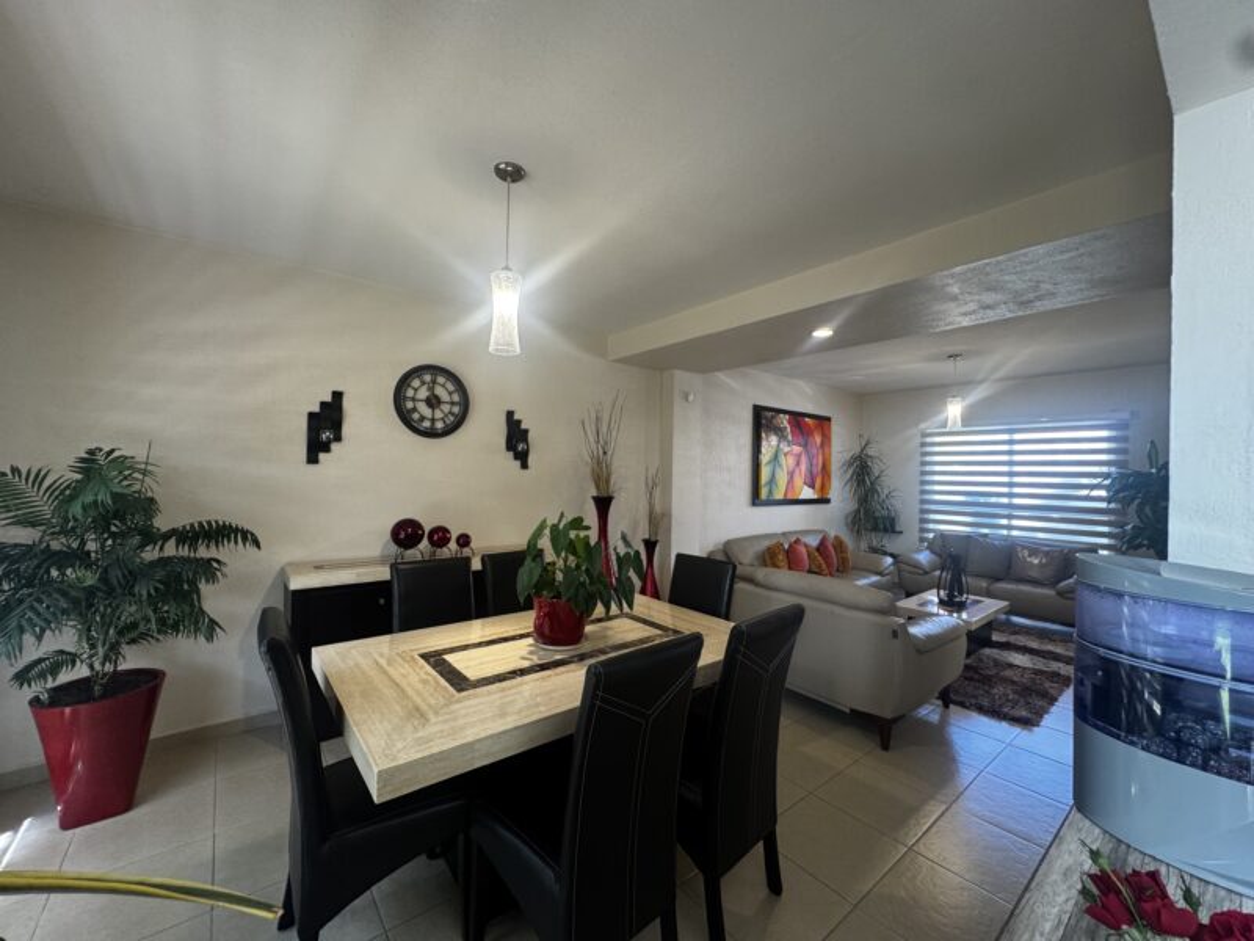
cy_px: 470
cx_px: 627
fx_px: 507
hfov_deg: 102.1
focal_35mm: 14
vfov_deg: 85.7
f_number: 2.2
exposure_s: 1/60
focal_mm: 2.22
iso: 160
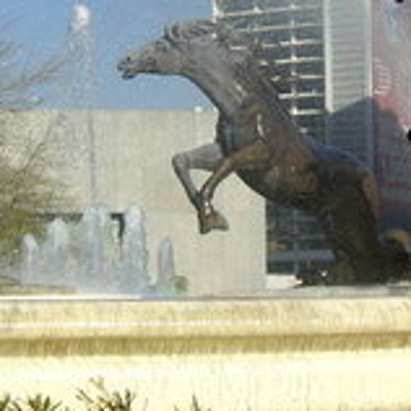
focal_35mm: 136
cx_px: 252
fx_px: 1827
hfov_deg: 12.8
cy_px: 83
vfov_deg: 12.8
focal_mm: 6.2
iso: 50
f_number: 4.3
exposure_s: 1/500
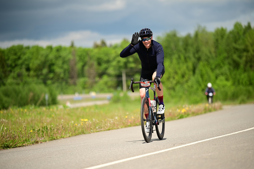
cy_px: 84
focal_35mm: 180
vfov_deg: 7.6
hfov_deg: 11.4
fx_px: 1269
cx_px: 127
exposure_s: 1/2500
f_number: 2.8
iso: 160
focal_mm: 180
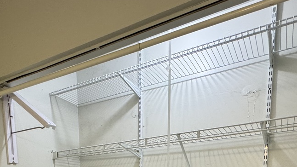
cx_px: 110
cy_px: 236
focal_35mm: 34
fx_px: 268
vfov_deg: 26.9
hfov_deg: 57.3
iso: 200
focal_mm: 2.22
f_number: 2.2
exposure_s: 1/60
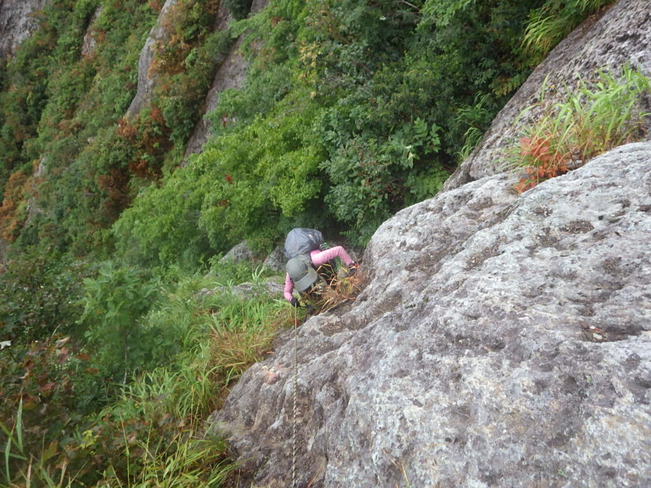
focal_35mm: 25
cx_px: 326
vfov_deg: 54.9
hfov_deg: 69.4
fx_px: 470
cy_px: 244
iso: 125
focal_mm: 4.5
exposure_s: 1/200
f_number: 2.8
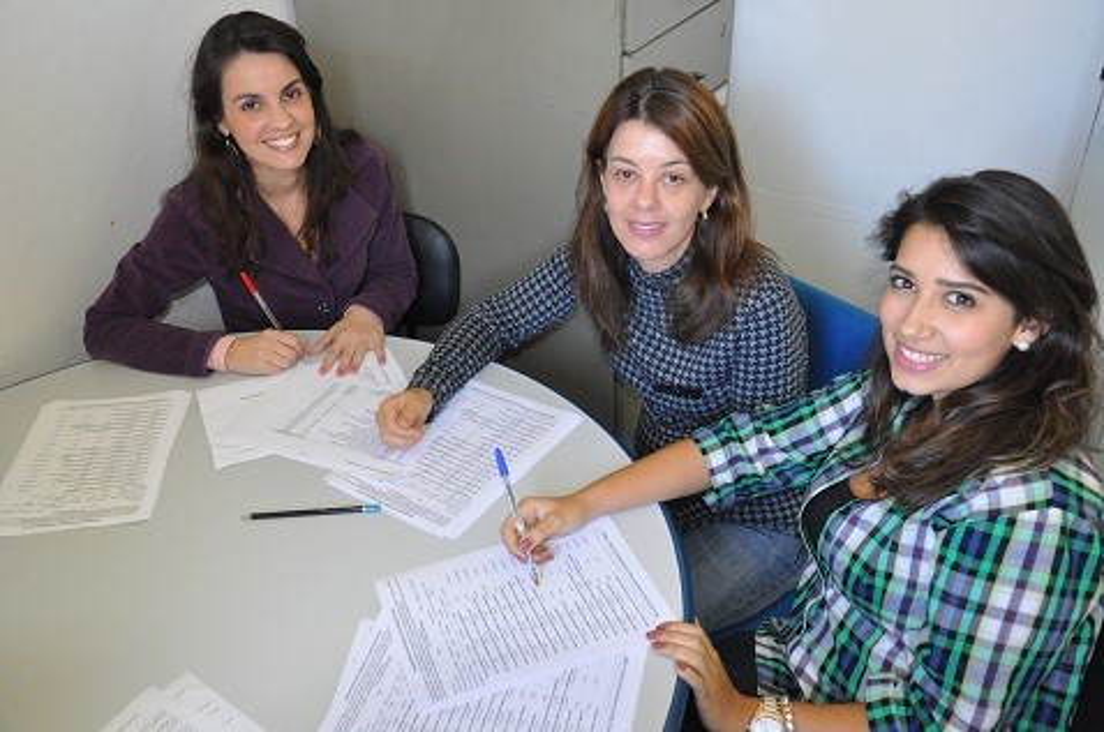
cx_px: 552
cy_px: 366
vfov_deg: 39.8
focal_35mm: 33
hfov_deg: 57.3
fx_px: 1010
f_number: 5.6
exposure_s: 1/80
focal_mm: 22
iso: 2500
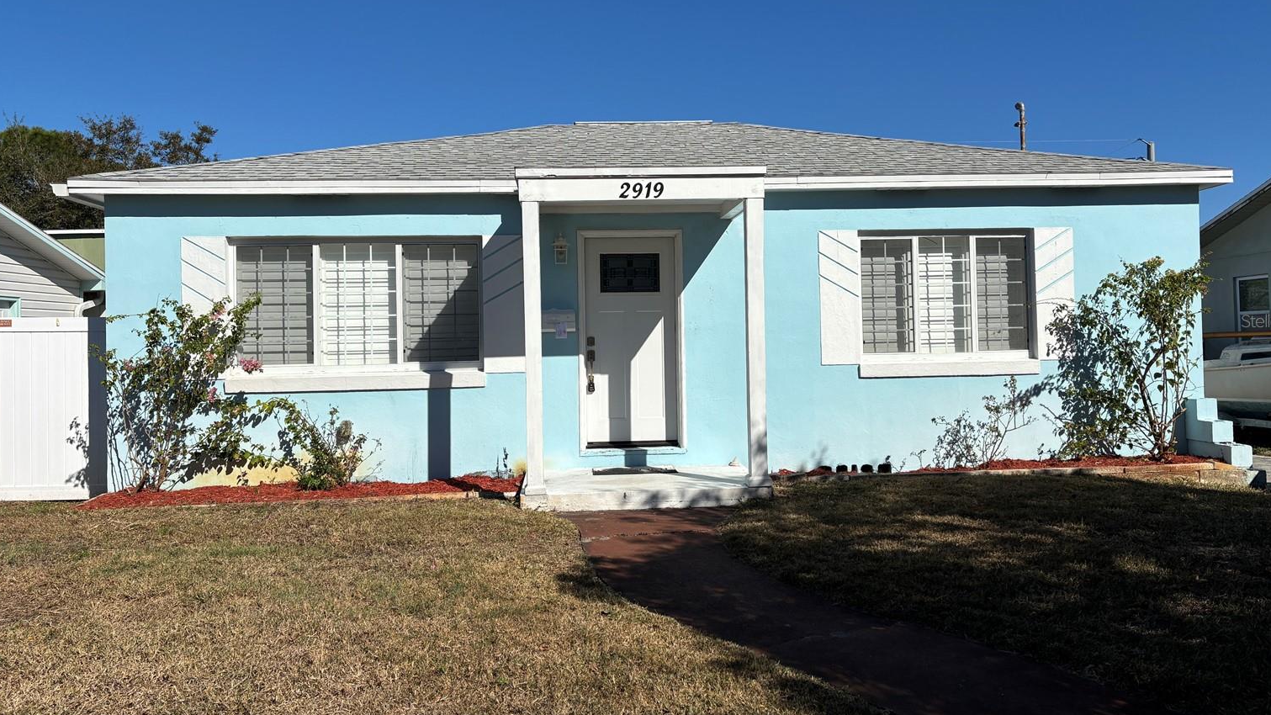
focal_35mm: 30
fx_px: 1011
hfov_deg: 64.3
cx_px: 648
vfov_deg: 38.9
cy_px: 320
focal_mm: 5.96
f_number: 1.6
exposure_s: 1/7692
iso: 50
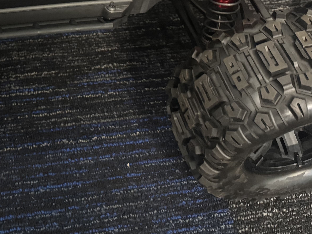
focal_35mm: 58
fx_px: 523
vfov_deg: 23.5
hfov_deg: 31.0
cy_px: -29
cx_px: 6
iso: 800
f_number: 1.78
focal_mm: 6.76
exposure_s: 1/25
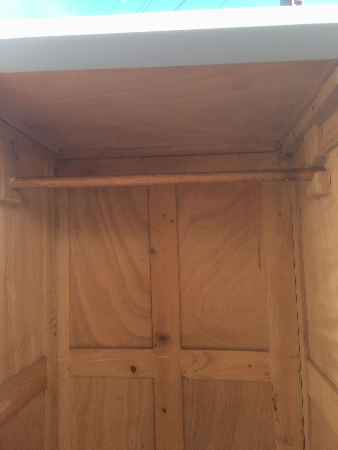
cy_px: 225
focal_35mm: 29
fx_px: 378
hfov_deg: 48.2
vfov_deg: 61.7
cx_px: 169
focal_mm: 4.15
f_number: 2.2
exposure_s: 1/200
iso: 32
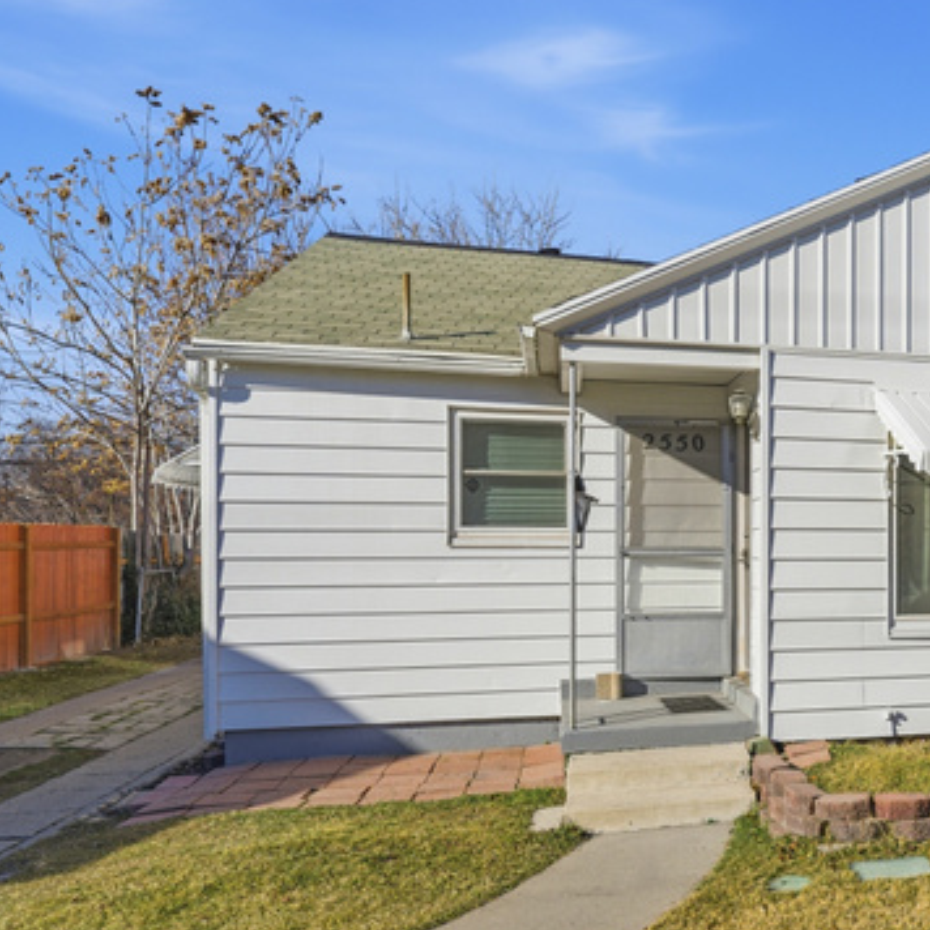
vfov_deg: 54.6
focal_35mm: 30
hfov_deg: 48.9
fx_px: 900
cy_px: 435
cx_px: 833
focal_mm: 19.4
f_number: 8
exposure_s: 1/8000
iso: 640
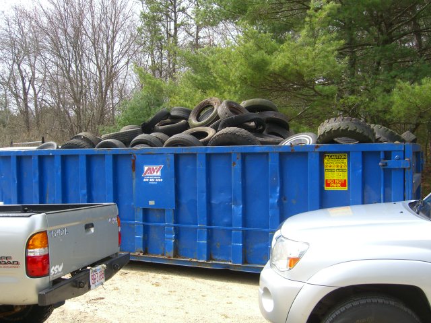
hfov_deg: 49.0
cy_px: 162
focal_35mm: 38
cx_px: 216
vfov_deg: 37.7
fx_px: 473
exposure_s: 1/800
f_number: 2.8
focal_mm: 7.9
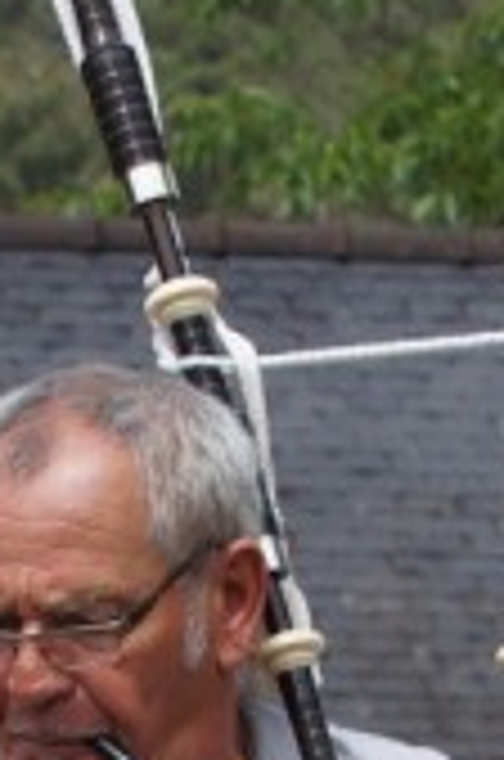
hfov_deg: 3.0
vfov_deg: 4.5
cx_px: -27
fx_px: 9594
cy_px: 1691
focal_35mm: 455
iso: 100
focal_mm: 50
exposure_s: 1/250
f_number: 7.1
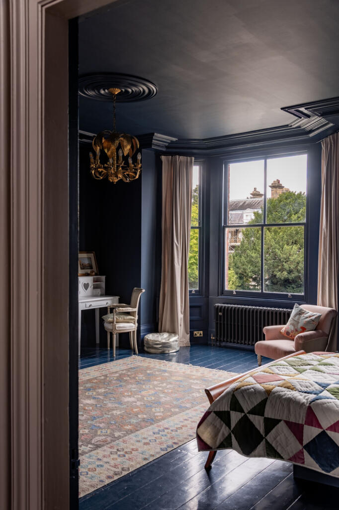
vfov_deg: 55.8
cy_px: 255
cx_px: 170
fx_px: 481
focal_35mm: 34
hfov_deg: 38.9
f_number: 8
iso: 320
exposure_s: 1/50
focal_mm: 34
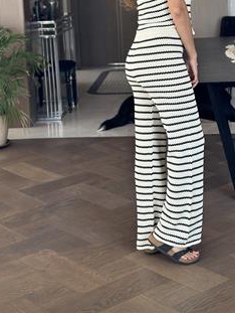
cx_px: 169
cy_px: 60
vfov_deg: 24.6
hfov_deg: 18.8
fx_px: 705
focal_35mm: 78
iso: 125
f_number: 1.78
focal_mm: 6.86
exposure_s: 1/87
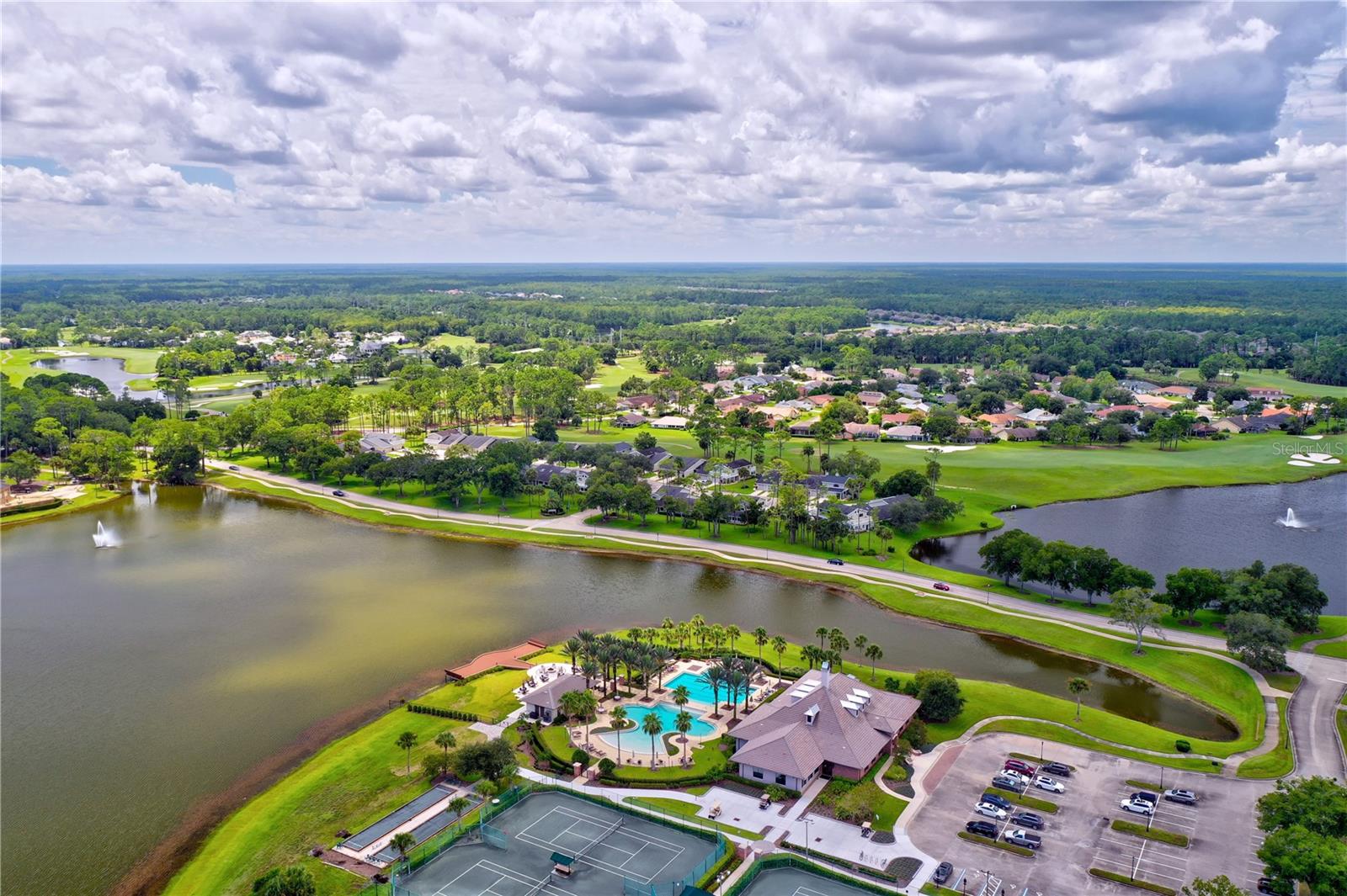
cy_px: 448
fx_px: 1047
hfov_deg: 65.5
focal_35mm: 28
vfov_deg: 46.4
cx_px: 674
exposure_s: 1/120
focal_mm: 10.3
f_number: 4.5
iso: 100
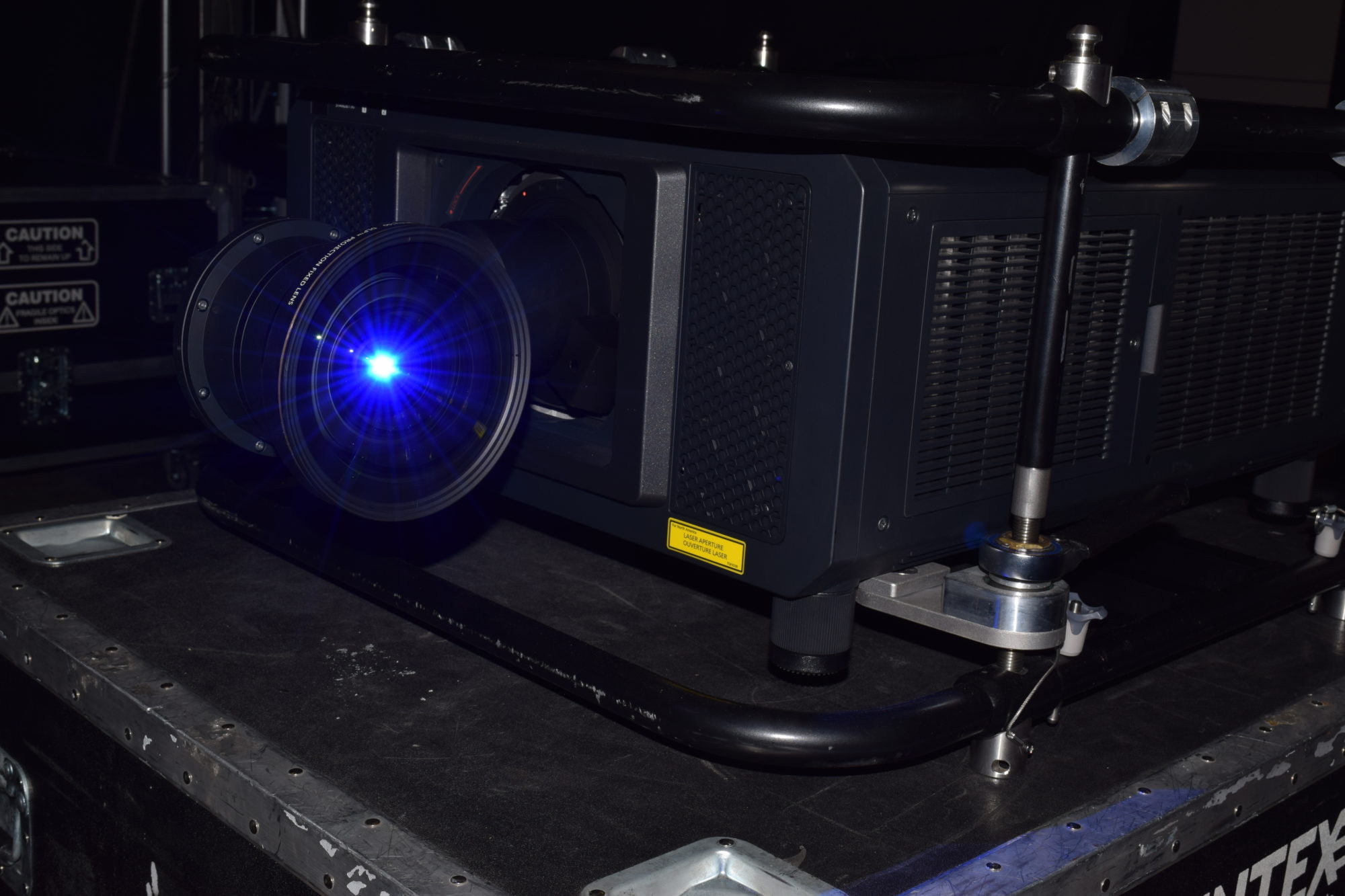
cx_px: 672
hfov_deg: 43.6
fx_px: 1681
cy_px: 448
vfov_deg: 29.9
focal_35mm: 45
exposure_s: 1/200
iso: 100
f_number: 11
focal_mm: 30
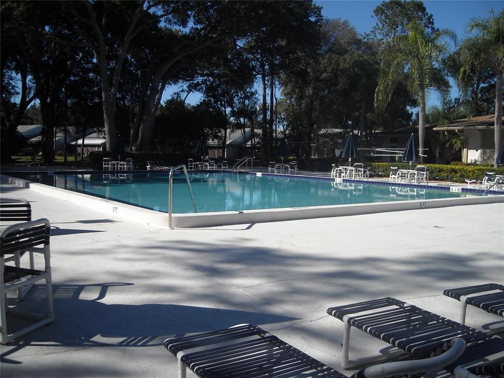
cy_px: 189
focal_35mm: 35
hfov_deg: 52.6
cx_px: 252
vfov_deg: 40.7
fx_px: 510
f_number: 5.6
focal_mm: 5.7
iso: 64
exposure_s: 1/384
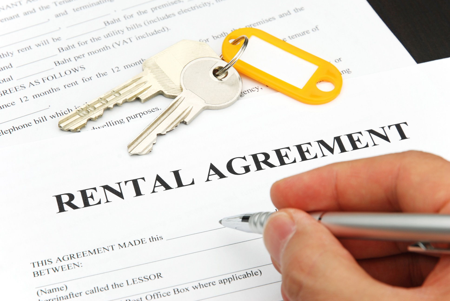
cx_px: 225
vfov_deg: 11.7
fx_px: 1464
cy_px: 150
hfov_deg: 17.5
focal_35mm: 117
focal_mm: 78
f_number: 14
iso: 100
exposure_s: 1/10
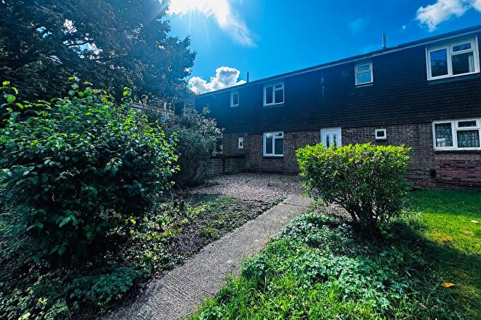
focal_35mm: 15
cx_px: 242
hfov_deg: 100.4
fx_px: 200
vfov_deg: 77.1
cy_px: 143
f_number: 2.2
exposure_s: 1/470
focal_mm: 2.22
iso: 40
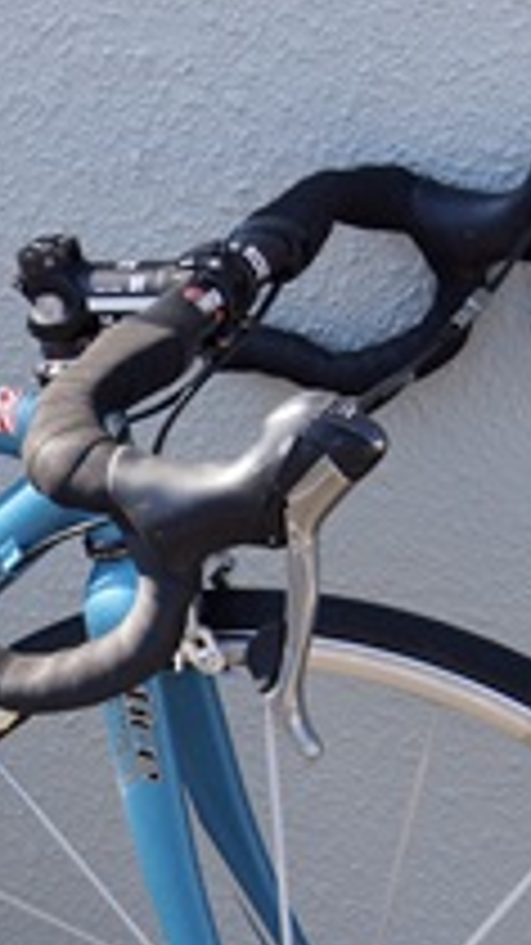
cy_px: 747
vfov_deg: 21.3
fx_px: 2480
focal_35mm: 99
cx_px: -135
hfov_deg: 11.9
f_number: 6.3
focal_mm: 22
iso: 100
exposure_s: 1/100
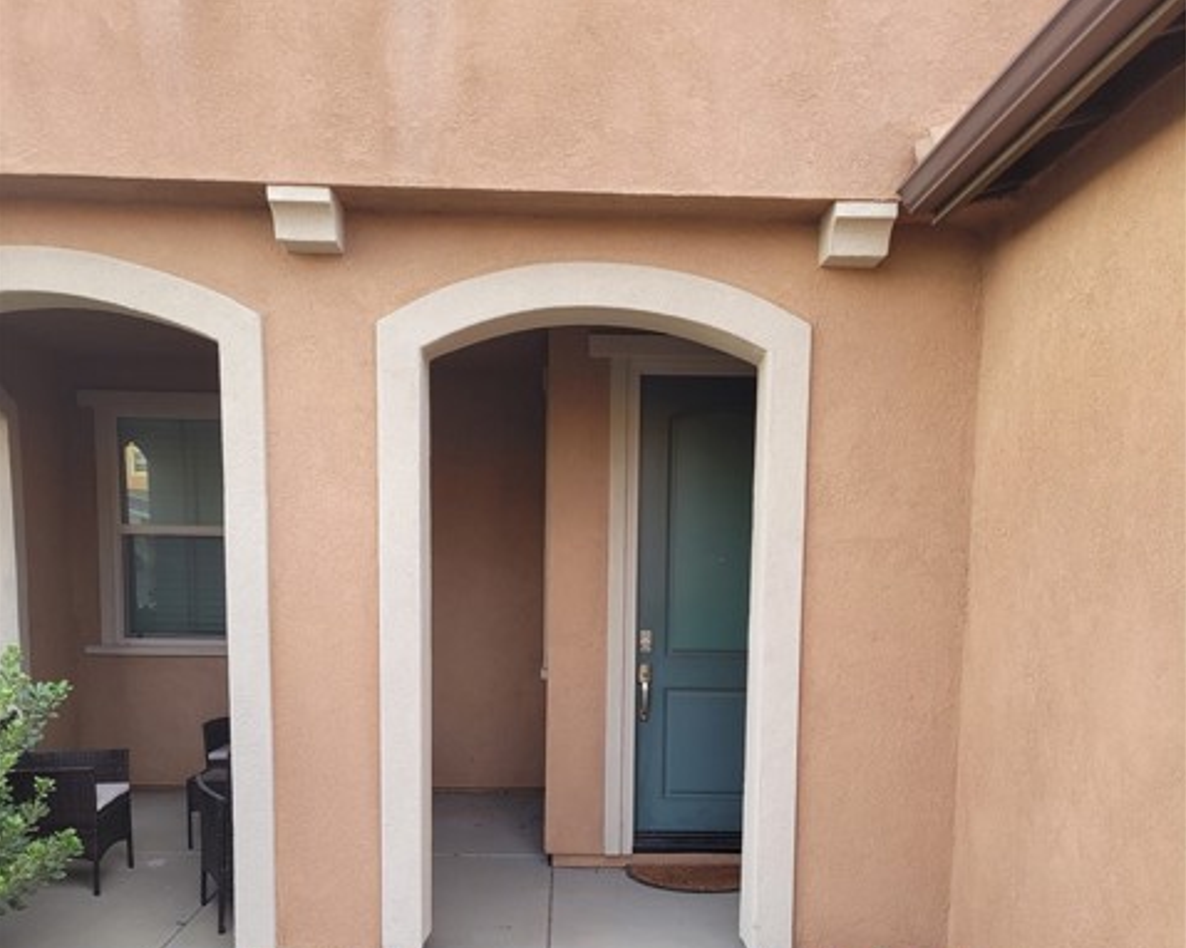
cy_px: 707
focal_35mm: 34
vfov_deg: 42.1
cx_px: 593
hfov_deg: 52.9
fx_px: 1193
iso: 80
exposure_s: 1/120
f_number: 1.8
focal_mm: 5.4
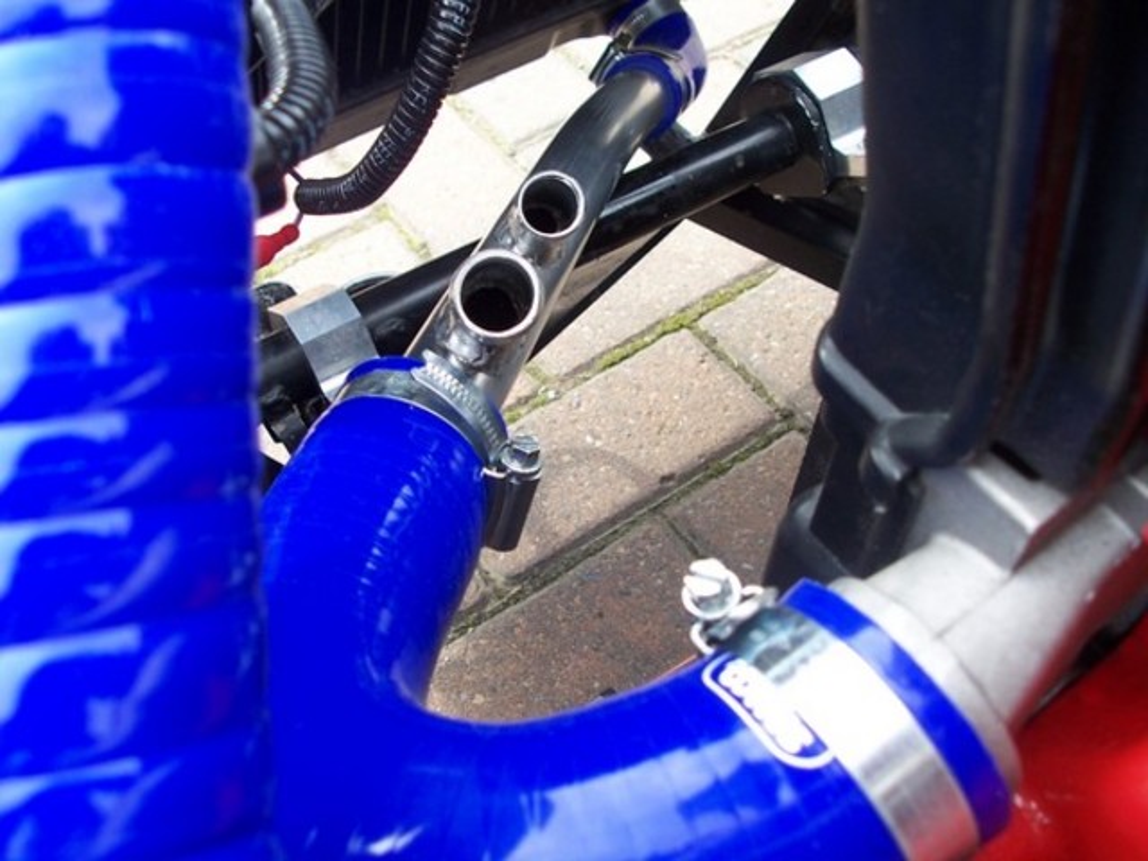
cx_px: 574
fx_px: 1161
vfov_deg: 40.7
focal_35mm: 35
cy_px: 430
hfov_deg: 52.6
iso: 80
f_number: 2.8
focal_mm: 6
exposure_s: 1/90
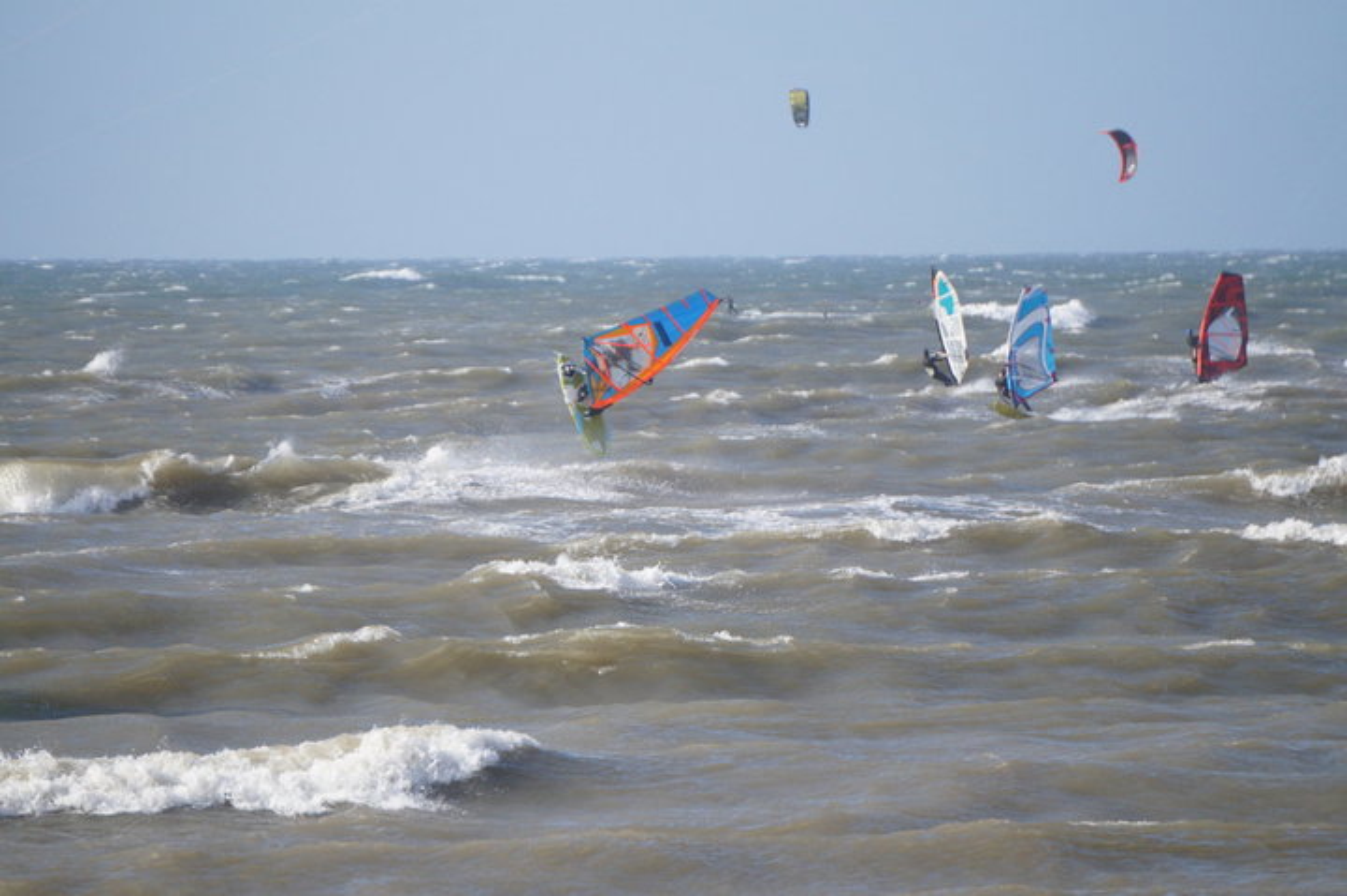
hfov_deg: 6.5
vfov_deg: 4.4
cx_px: 674
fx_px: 11778
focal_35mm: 315
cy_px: 448
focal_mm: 210
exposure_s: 1/2000
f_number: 6.3
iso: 640
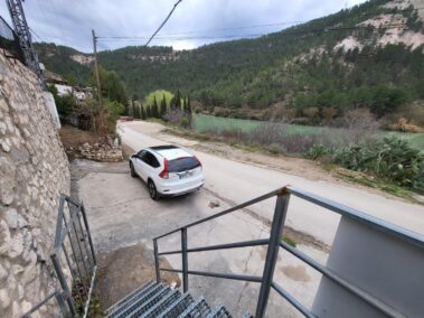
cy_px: 159
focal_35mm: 13
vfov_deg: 89.9
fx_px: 159
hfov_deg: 106.2
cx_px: 212
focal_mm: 1.74
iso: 32
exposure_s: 1/100
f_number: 2.2
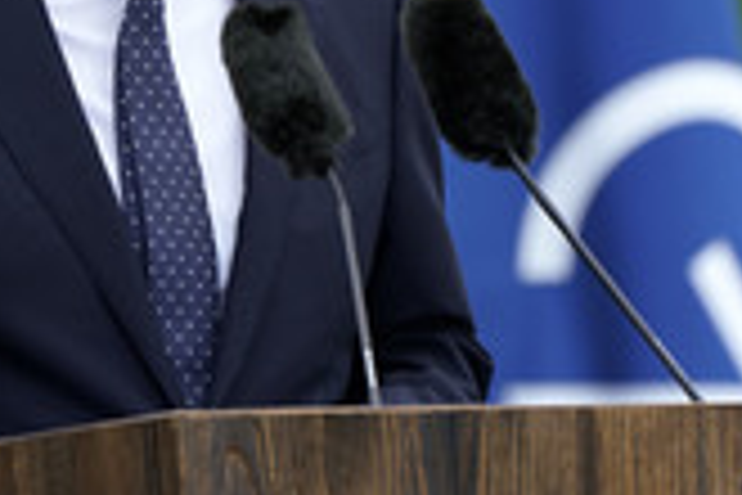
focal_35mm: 1093
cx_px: 295
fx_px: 22526
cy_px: 99
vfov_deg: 1.3
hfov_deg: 1.9
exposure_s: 1/640
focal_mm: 400
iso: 800
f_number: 5.6
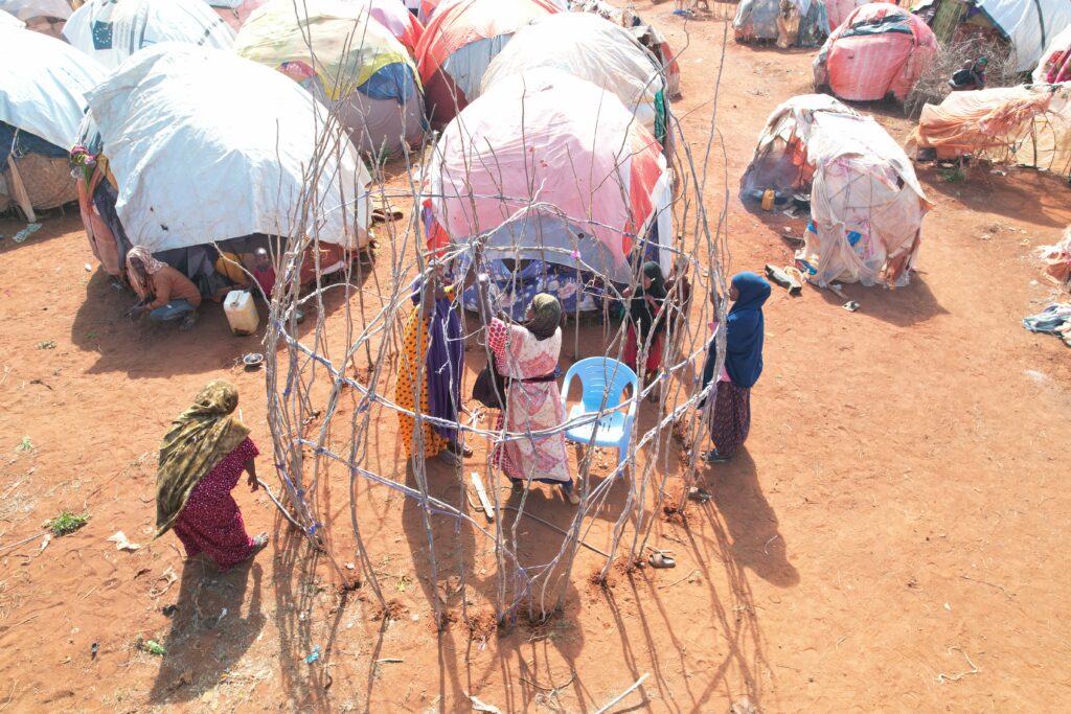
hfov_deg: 78.6
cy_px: 357
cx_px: 536
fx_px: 655
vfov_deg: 57.2
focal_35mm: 22
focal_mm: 8.38
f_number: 2.8
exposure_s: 1/400
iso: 100
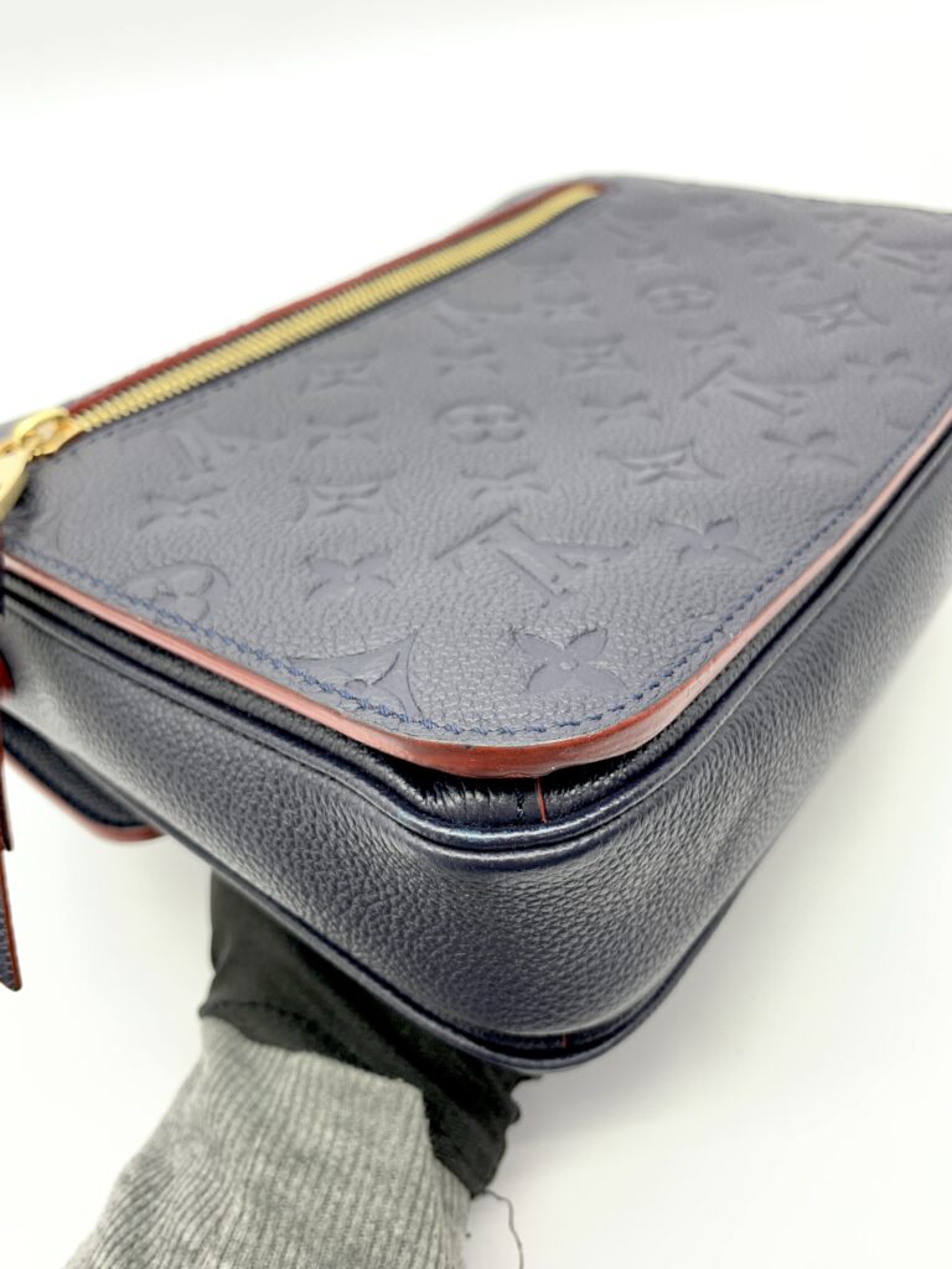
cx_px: 476
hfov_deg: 53.1
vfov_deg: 67.3
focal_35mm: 26
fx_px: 953
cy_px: 634
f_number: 1.8
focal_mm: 4.25
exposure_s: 1/50
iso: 64
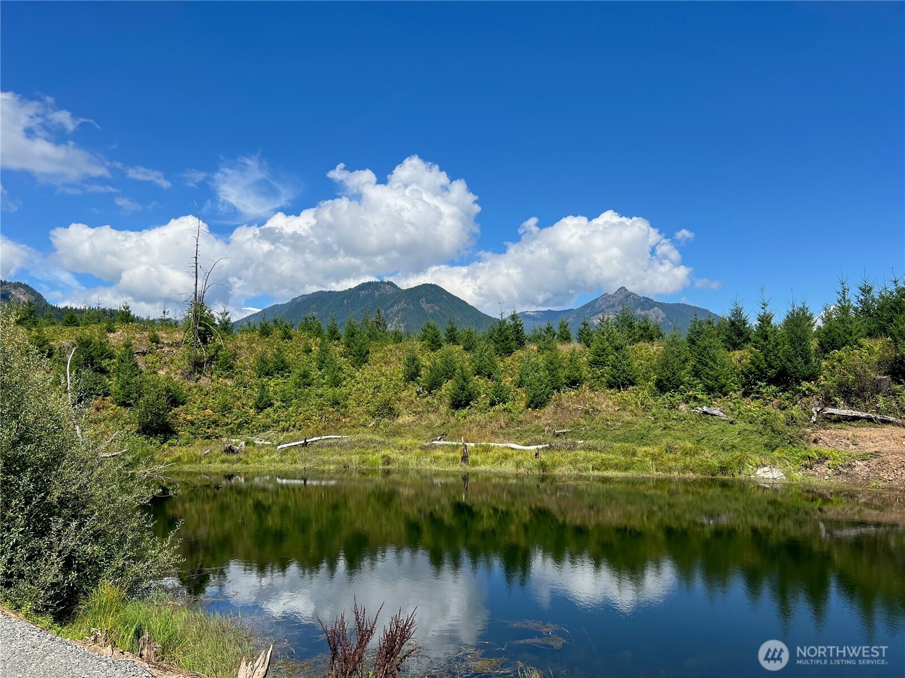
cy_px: 339
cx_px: 452
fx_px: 680
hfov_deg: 67.3
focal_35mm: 26
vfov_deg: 53.1
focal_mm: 5.7
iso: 50
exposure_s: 1/5076
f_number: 1.5
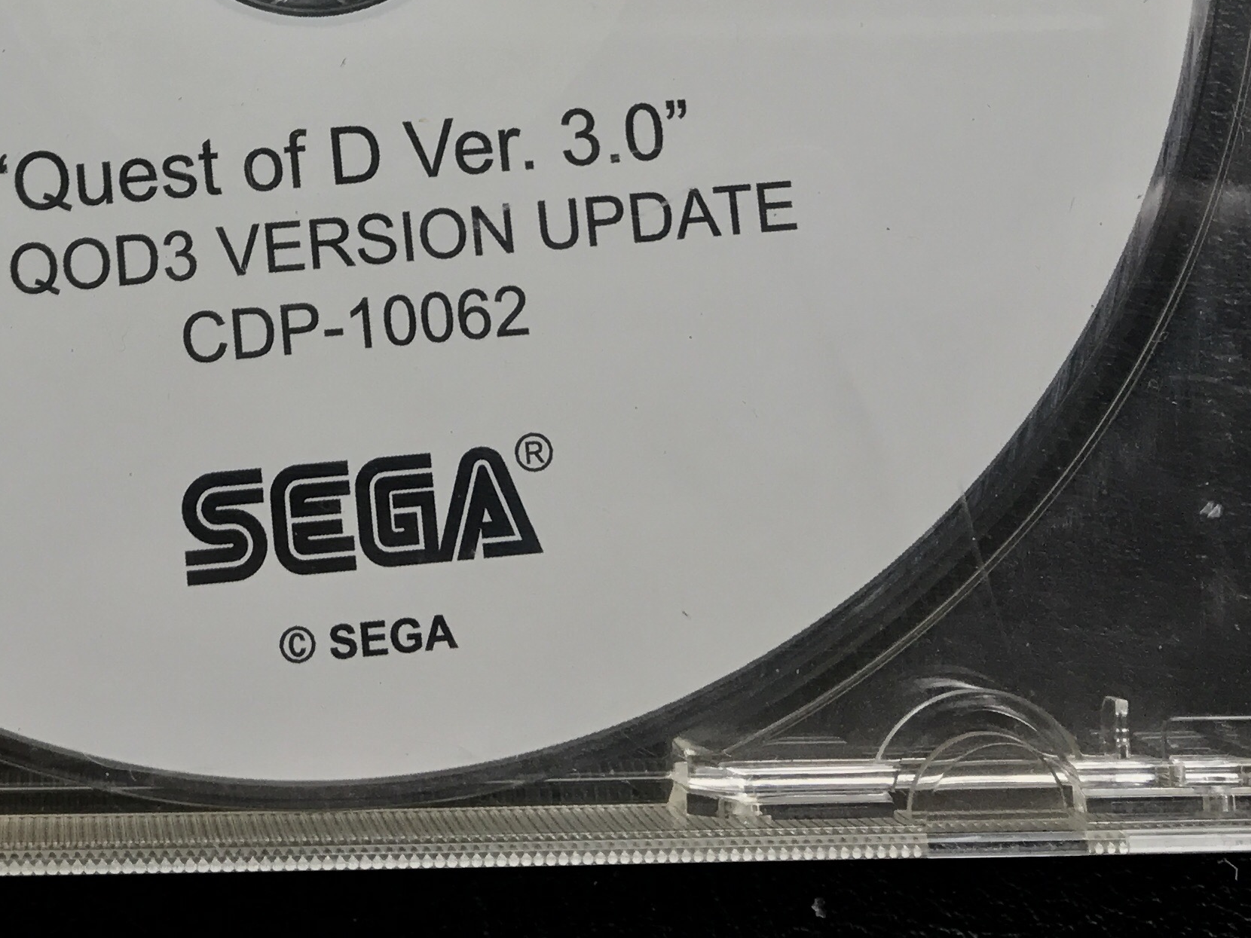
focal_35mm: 68
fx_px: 2457
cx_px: 168
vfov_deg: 20.3
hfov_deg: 27.7
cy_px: -183
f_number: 1.8
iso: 25
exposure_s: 1/168
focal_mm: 3.99
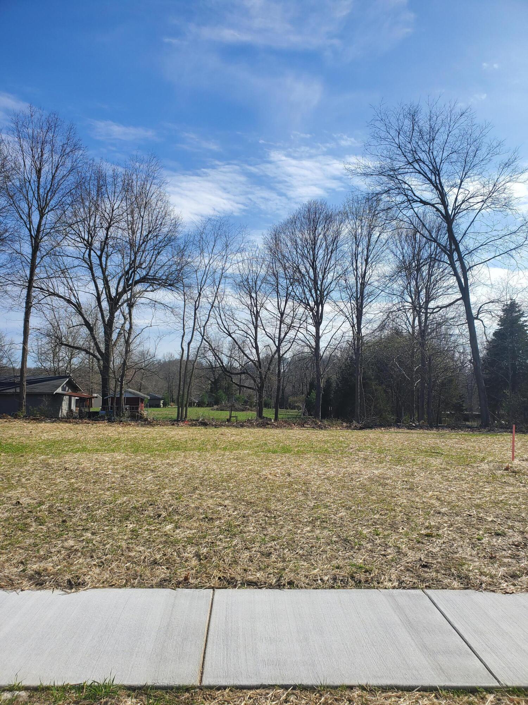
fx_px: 529
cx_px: 264
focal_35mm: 26
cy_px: 352
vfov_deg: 67.3
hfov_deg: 53.1
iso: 50
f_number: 2.4
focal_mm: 4.3
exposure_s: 1/2010
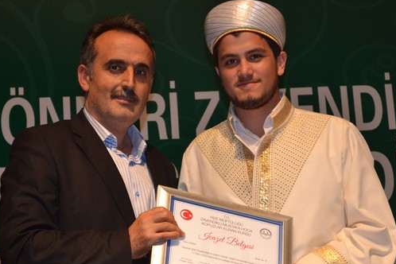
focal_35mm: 105
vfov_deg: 13.0
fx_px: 1155
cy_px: 171
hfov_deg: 19.5
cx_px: 206
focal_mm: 52
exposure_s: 1/60
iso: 500
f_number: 5.6
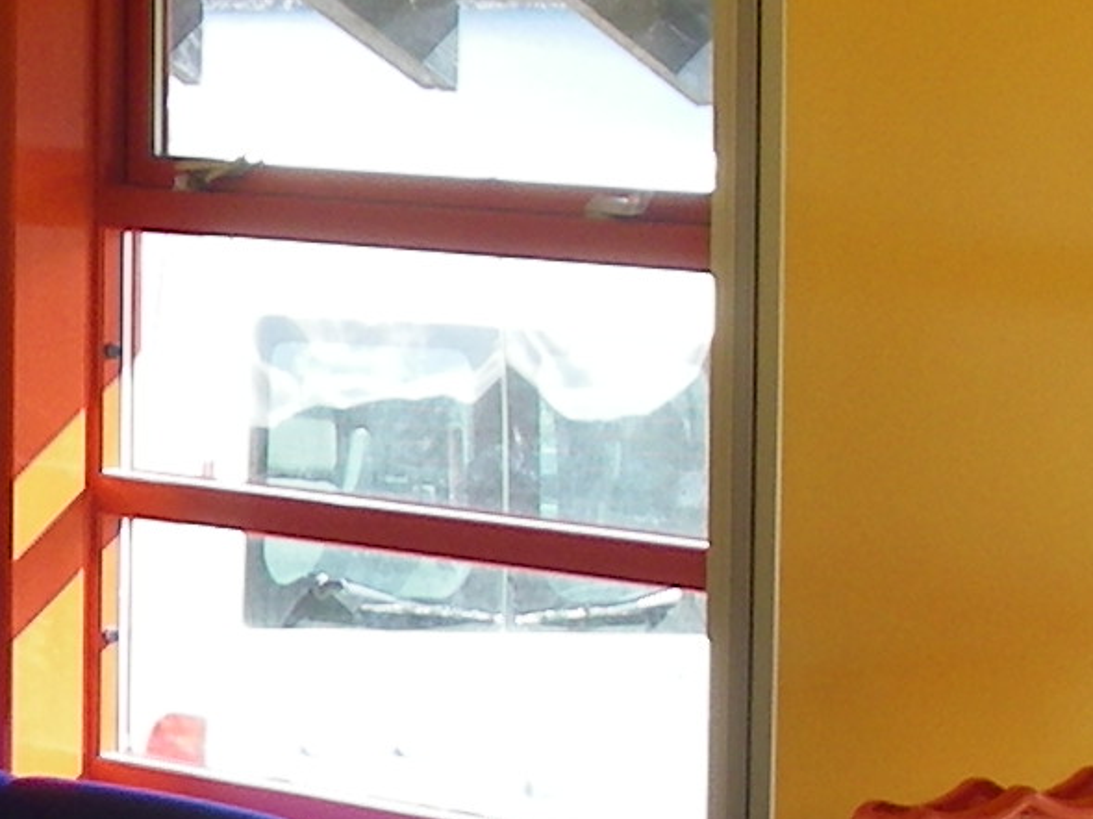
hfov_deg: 9.7
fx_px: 6249
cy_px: 771
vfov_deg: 7.5
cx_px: -489
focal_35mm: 198
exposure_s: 1/80
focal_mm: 6.3
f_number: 3.3
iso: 64
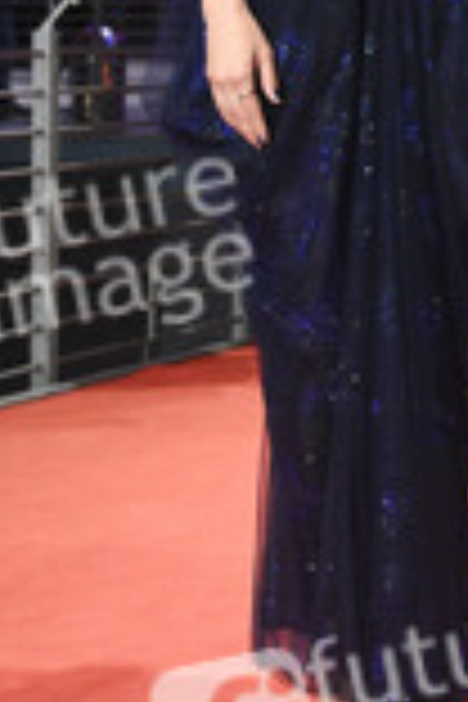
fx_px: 3100
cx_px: 513
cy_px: 40
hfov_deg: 8.6
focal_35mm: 159
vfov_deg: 12.8
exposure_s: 1/200
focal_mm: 62
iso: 5000
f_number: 5.6
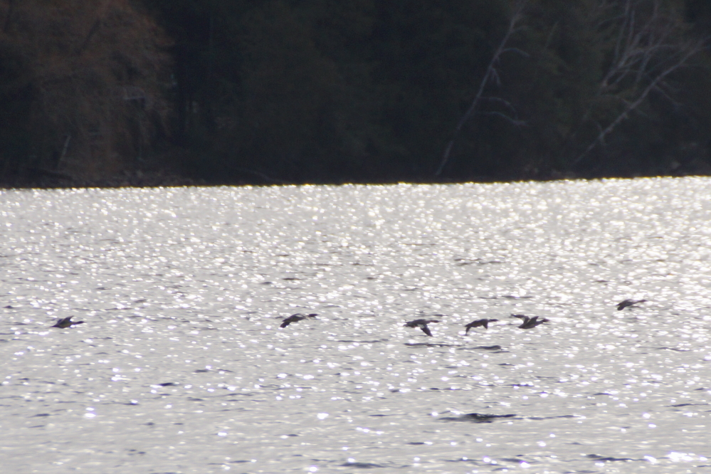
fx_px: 7406
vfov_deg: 3.7
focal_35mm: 375
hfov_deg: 5.5
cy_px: 237
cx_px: 356
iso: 200
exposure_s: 1/400
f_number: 6.3
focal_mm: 250
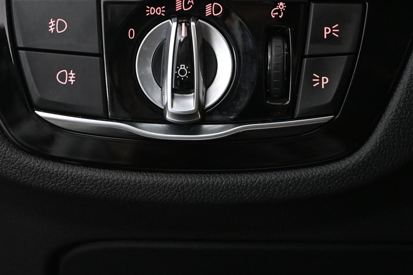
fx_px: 791
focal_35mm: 69
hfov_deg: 29.1
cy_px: 57
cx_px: 156
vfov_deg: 19.5
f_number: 4.5
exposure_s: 1/30
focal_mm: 26
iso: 3200
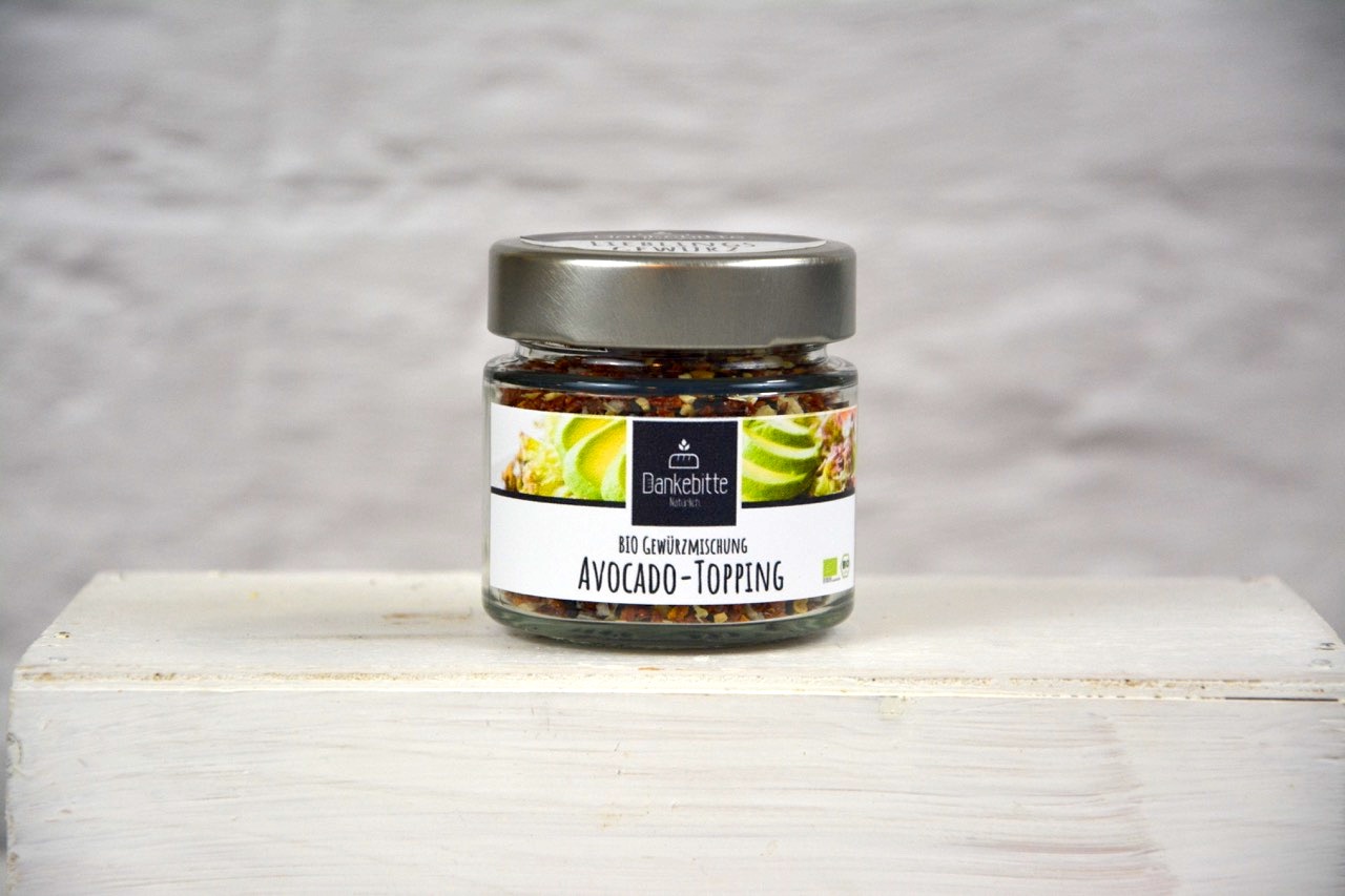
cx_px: 672
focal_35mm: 158
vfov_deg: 8.7
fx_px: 5883
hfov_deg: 13.0
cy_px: 448
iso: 800
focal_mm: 105
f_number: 5.6
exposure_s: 1/160
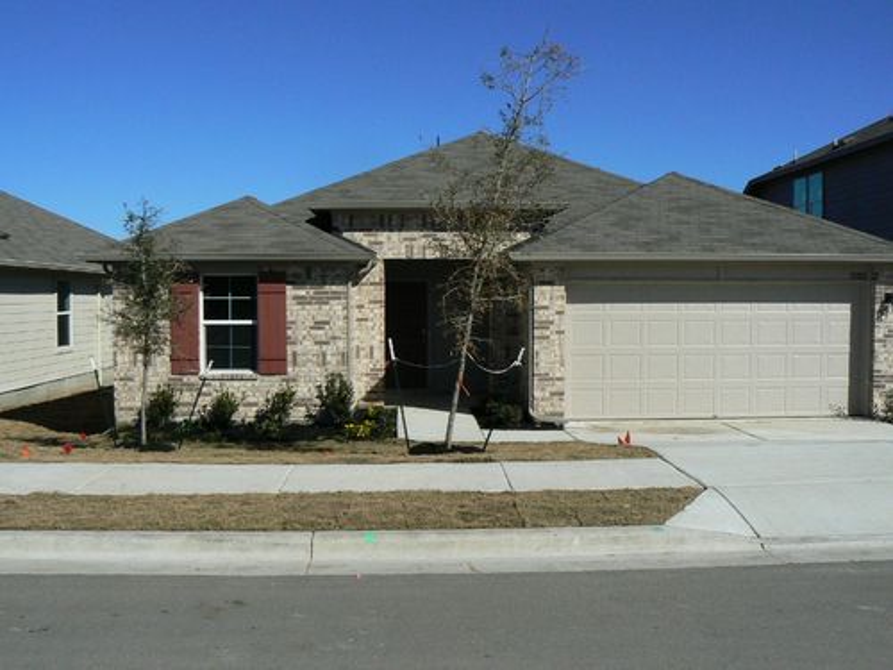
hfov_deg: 51.4
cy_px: 335
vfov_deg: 39.7
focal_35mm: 36
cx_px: 446
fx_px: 929
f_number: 8
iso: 200
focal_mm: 6
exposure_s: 1/1600
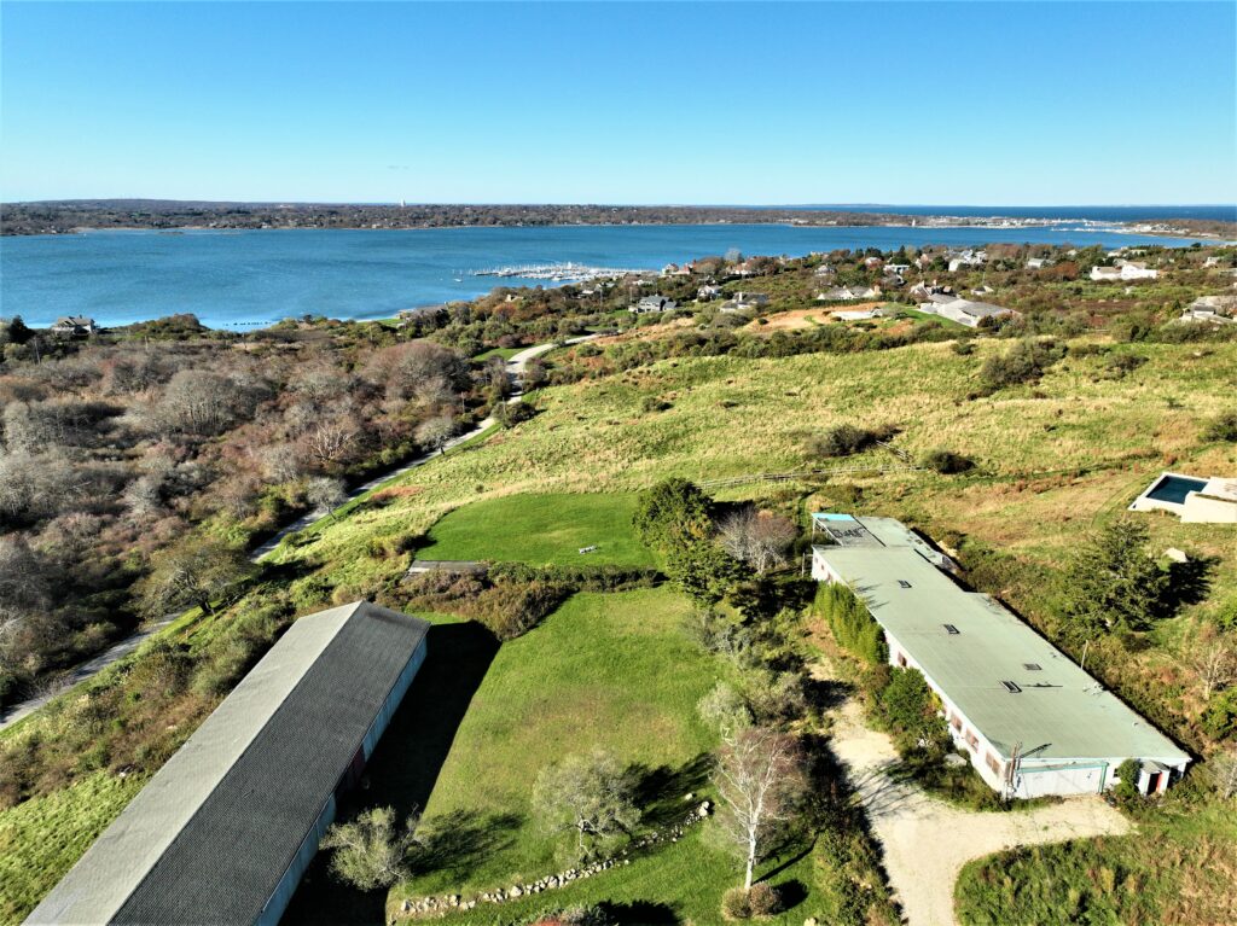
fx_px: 857
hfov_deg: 71.6
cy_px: 463
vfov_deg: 56.8
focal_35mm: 24
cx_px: 618
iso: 140
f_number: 2.8
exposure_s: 1/1000
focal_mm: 12.29
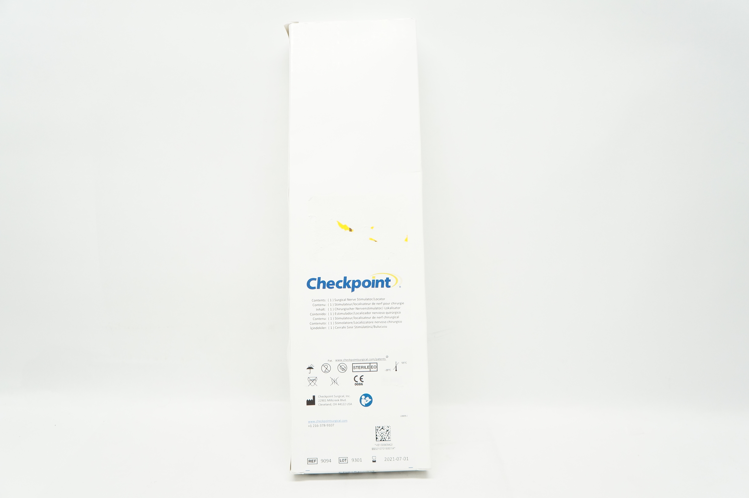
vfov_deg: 39.9
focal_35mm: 33
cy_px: 249
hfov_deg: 57.3
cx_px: 374
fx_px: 686
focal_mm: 22
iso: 800
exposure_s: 1/125
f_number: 5.6
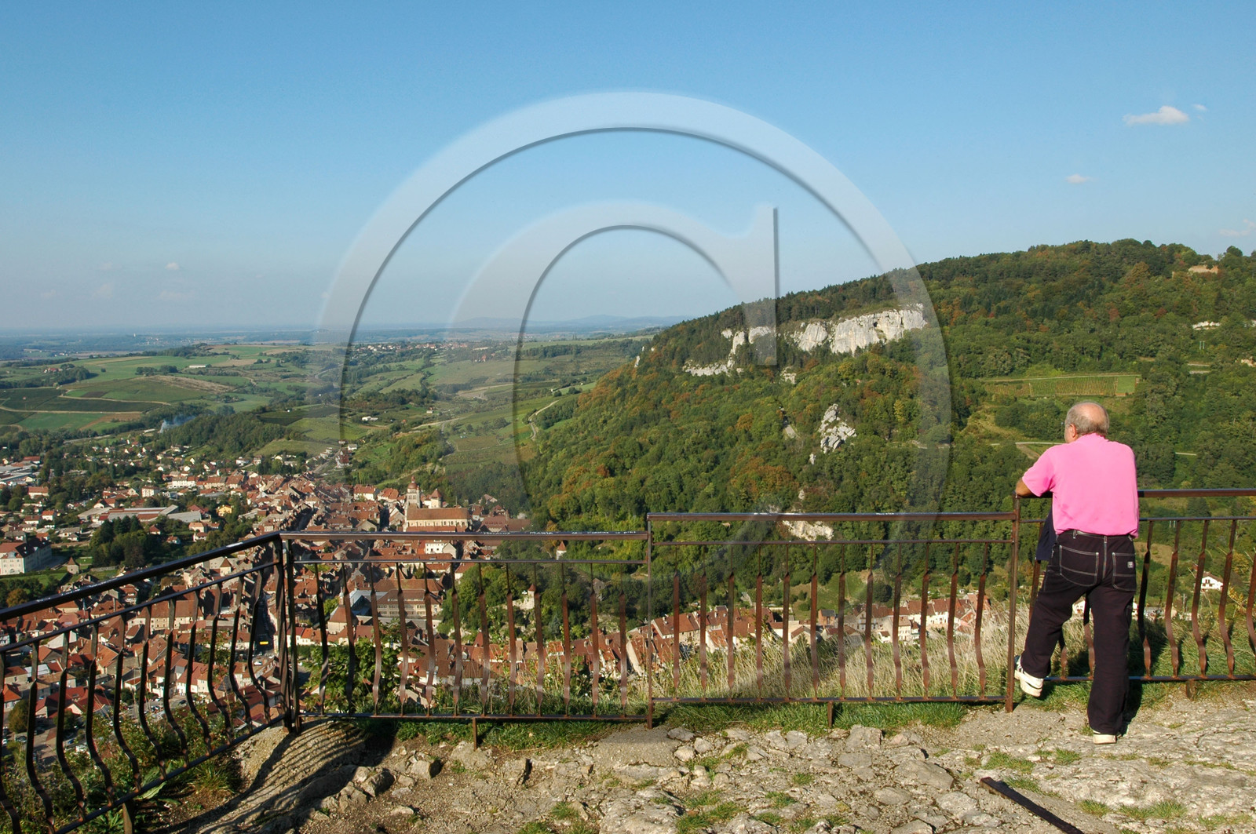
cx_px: 628
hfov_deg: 62.0
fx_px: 1045
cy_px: 417
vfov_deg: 43.5
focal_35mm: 30
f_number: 13
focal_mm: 20
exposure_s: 1/160
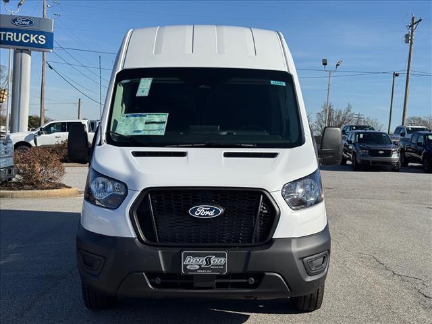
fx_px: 599
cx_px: 216
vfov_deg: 30.3
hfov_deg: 39.7
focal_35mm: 48
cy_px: 162
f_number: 1.78
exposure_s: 1/7092
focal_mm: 6.76
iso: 64
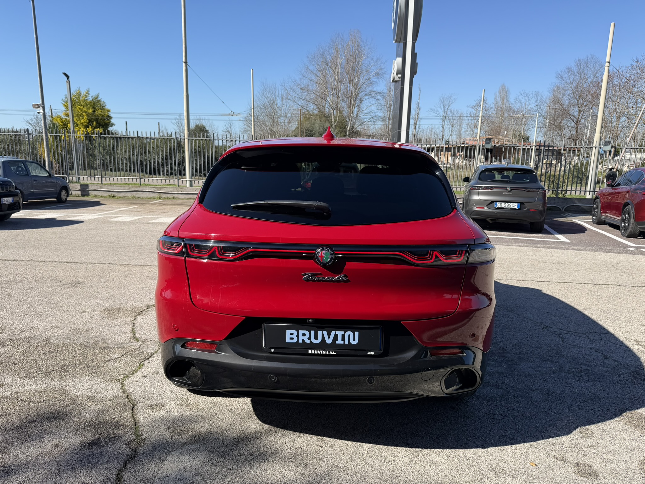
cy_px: 242
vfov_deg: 56.8
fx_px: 447
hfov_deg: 71.6
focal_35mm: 24
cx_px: 322
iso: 80
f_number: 1.78
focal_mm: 6.76
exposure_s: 1/3145
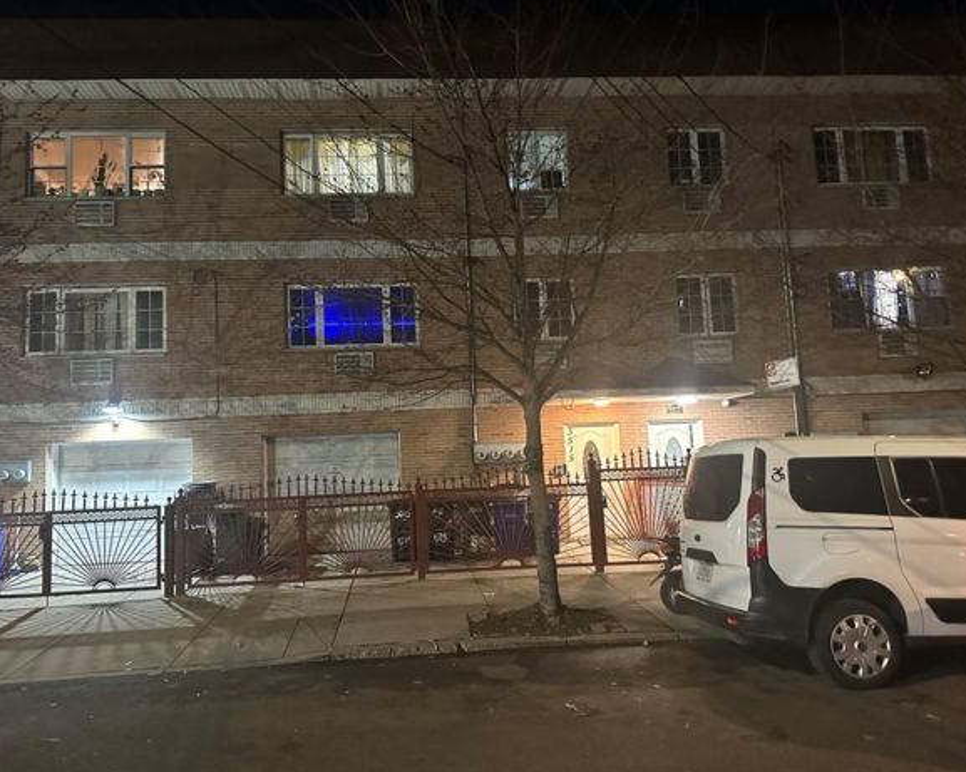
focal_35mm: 26
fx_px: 743
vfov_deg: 54.9
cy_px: 375
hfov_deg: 65.9
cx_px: 442
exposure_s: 1/40
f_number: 1.78
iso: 1000
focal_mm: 6.86
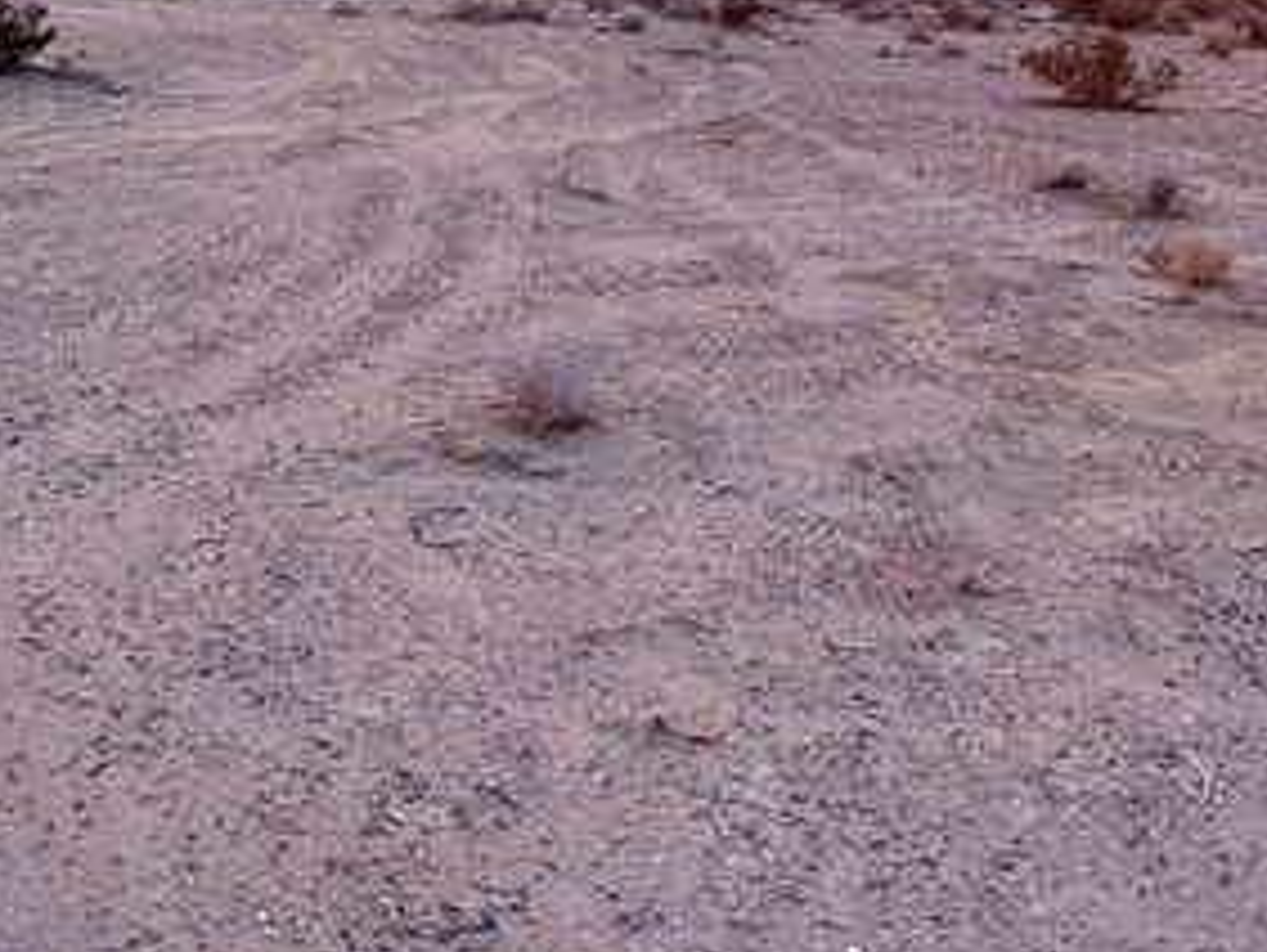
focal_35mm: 59
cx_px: 337
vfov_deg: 23.8
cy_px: 9
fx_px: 2161
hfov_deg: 32.1
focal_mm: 5.7
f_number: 1.5
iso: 125
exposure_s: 1/60
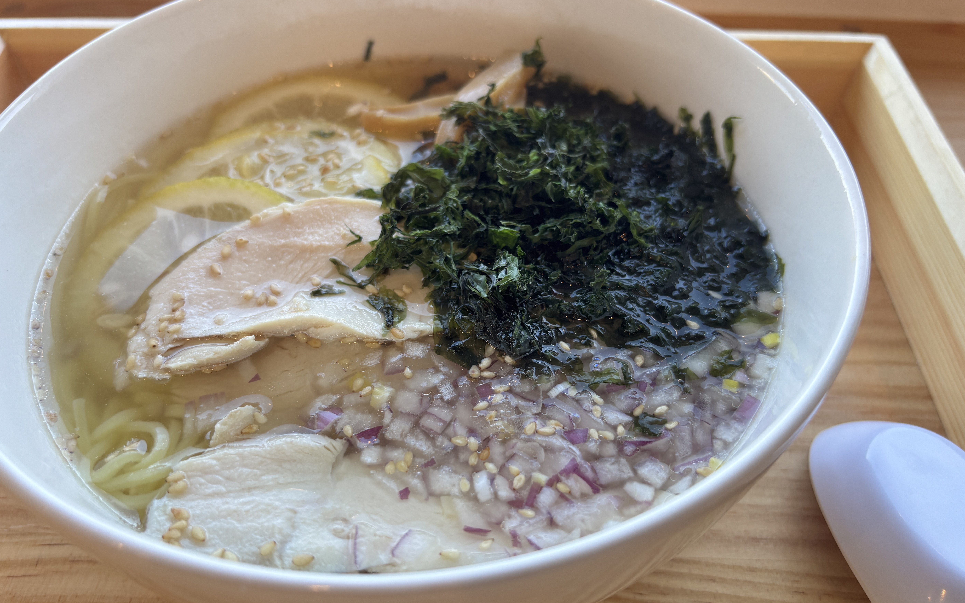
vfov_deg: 44.5
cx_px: 478
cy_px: 330
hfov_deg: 66.5
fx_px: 736
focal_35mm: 28
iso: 32
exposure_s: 1/121
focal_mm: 5.96
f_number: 1.6
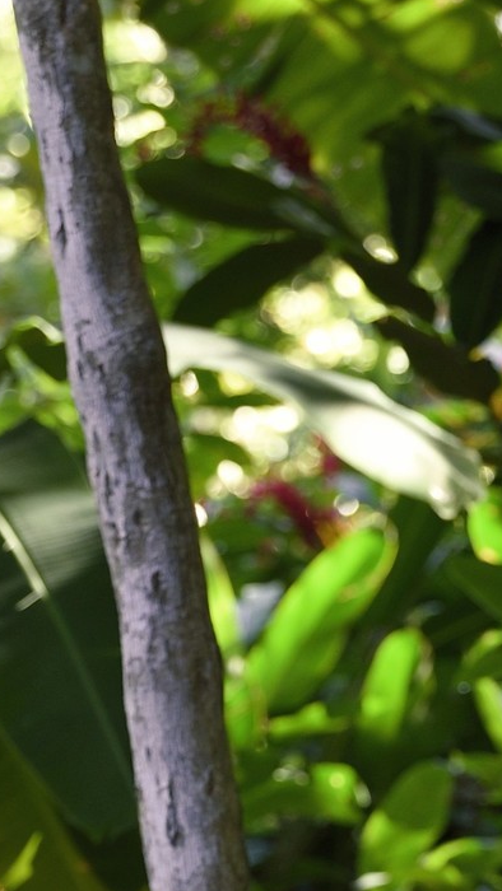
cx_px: 698
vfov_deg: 4.8
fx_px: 10620
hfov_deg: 2.7
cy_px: 1496
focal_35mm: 449
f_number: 4
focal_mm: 125
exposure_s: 1/125
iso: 640
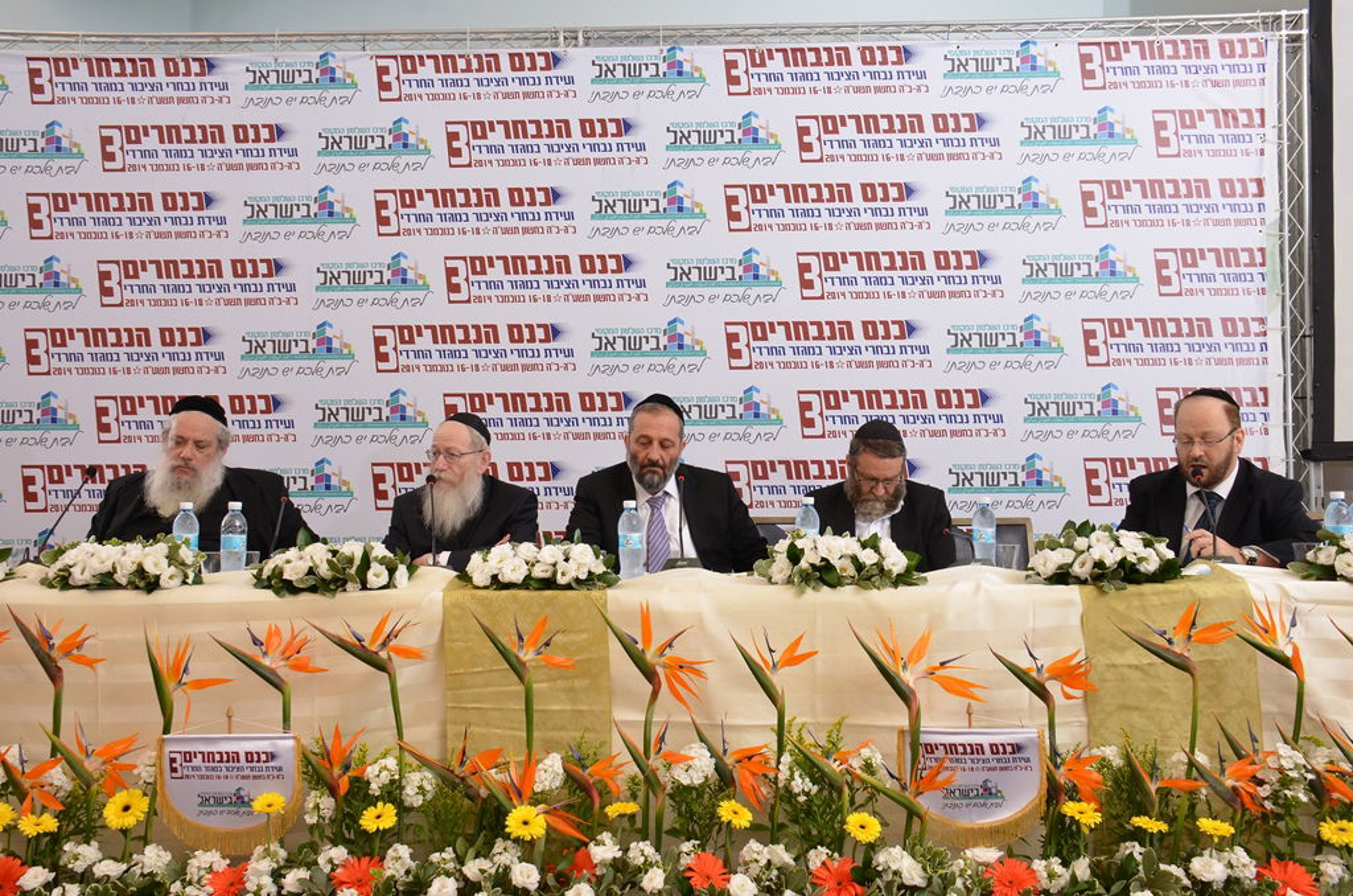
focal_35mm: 36
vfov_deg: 36.7
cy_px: 448
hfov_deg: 53.2
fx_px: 1350
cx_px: 676
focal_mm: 24
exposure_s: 1/160
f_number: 8
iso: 800
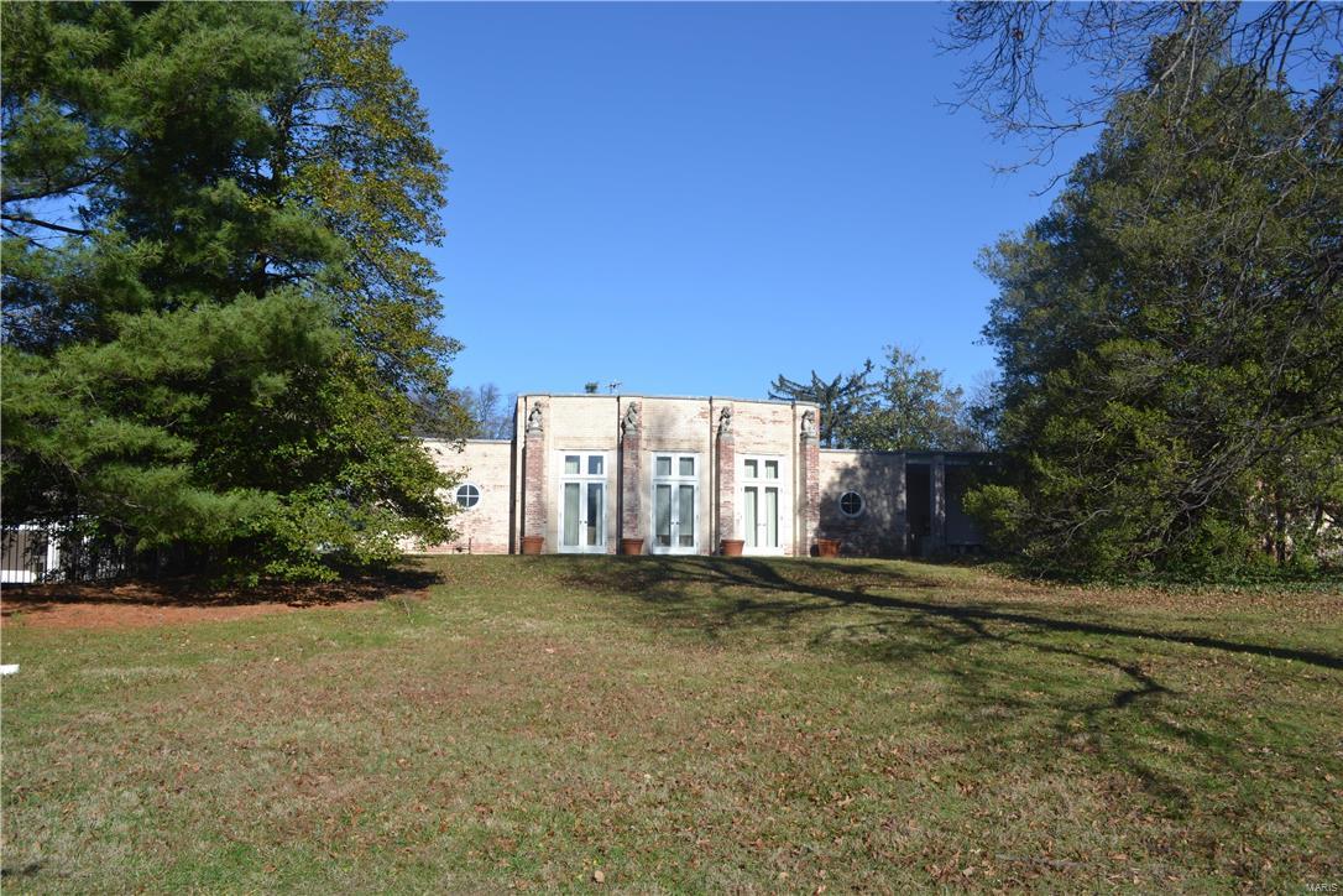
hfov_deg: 67.4
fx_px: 1007
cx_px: 672
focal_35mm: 27
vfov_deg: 47.9
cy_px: 448
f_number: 8
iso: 100
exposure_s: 1/250
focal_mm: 18
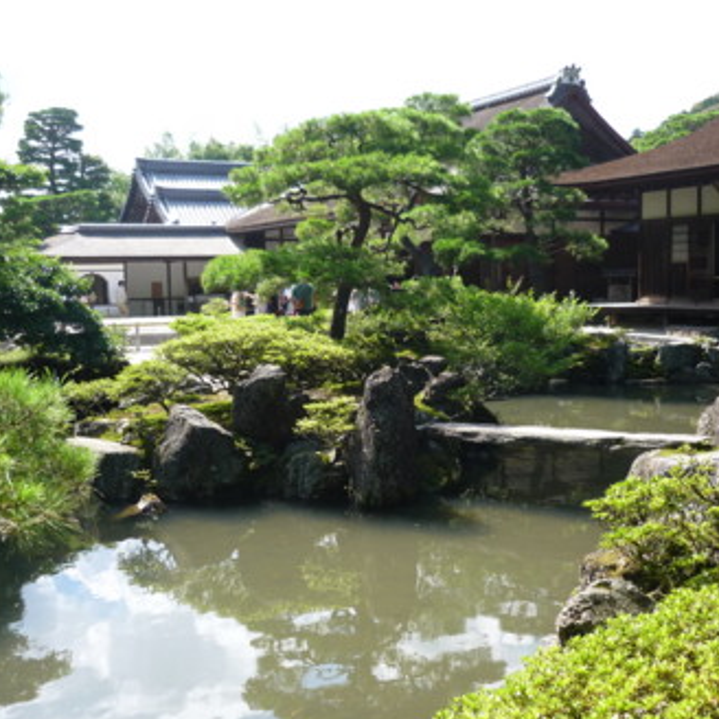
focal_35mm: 40
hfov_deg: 41.8
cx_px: 381
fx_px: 940
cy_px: 362
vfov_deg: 41.9
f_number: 2.8
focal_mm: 5.5
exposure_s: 1/400
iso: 100
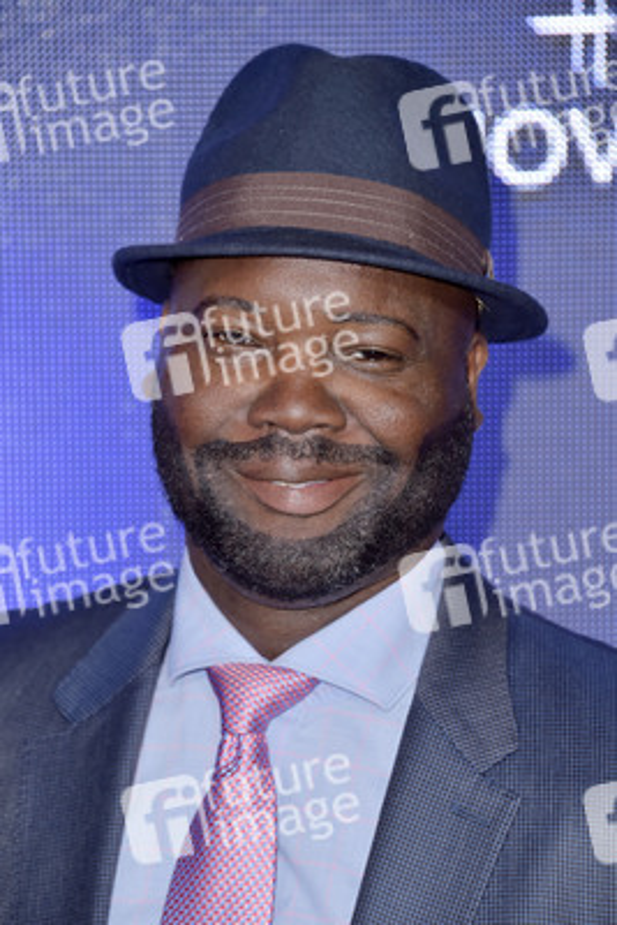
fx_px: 5137
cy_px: 462
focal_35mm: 200
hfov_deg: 6.9
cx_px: 308
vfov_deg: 10.3
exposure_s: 1/250
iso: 320
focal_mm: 200
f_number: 7.1
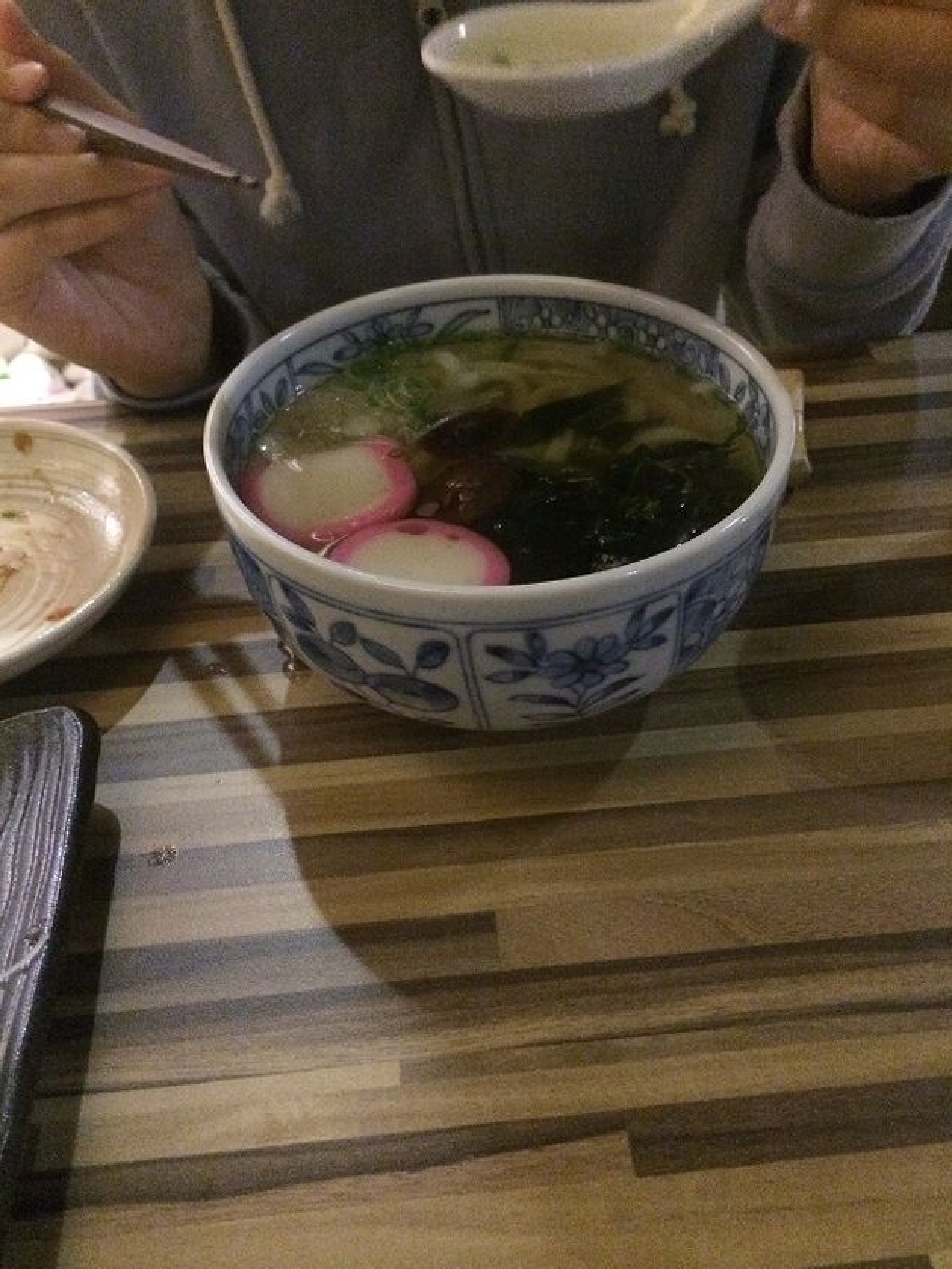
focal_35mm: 31
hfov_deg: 45.5
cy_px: 616
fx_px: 1136
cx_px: 477
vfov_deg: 58.3
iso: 640
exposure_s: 1/15
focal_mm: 4.12
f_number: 2.2
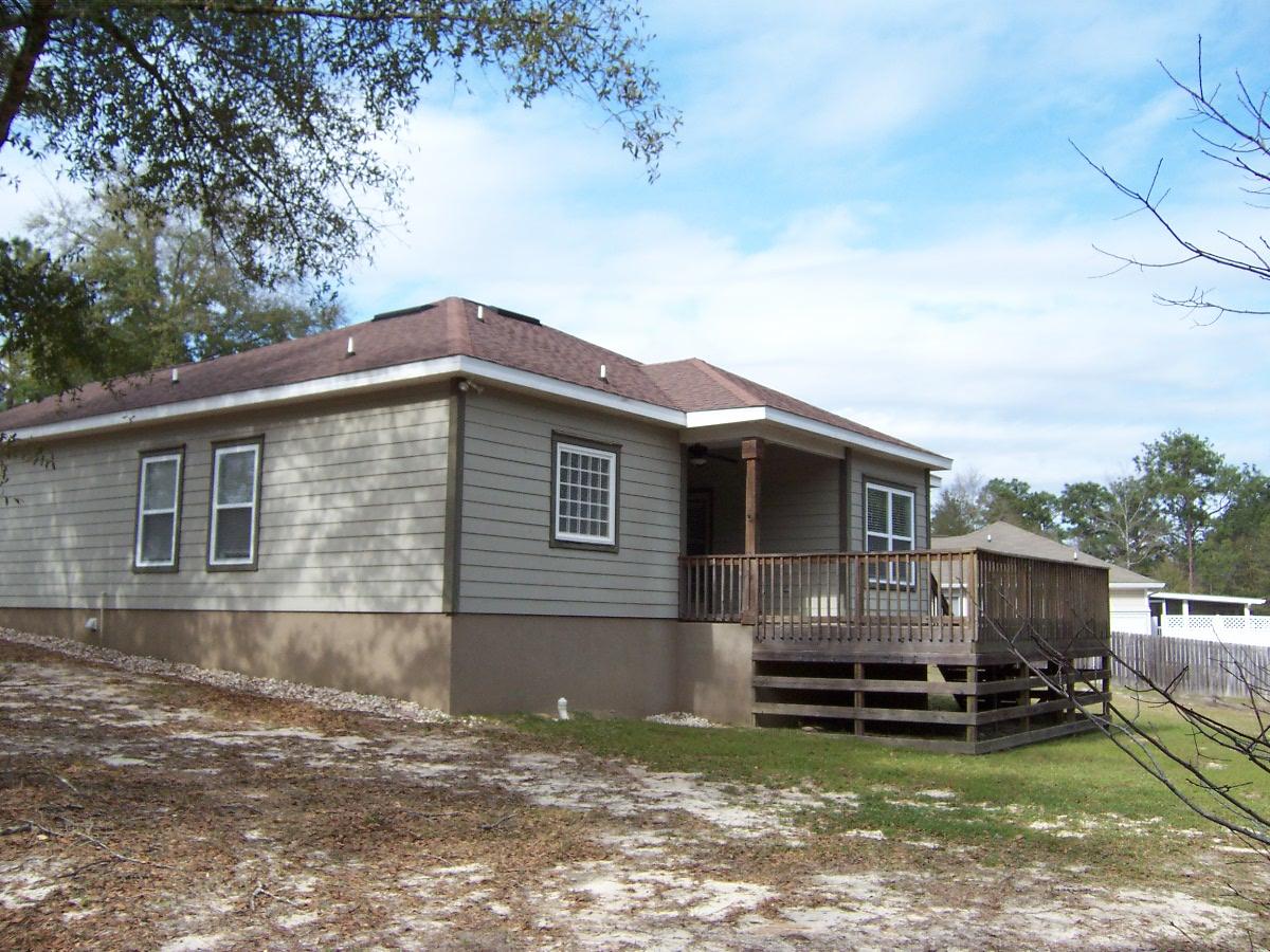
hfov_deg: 55.4
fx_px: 1211
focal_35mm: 33
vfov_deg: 42.9
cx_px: 635
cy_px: 476
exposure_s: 1/500
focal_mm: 5.5
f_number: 4
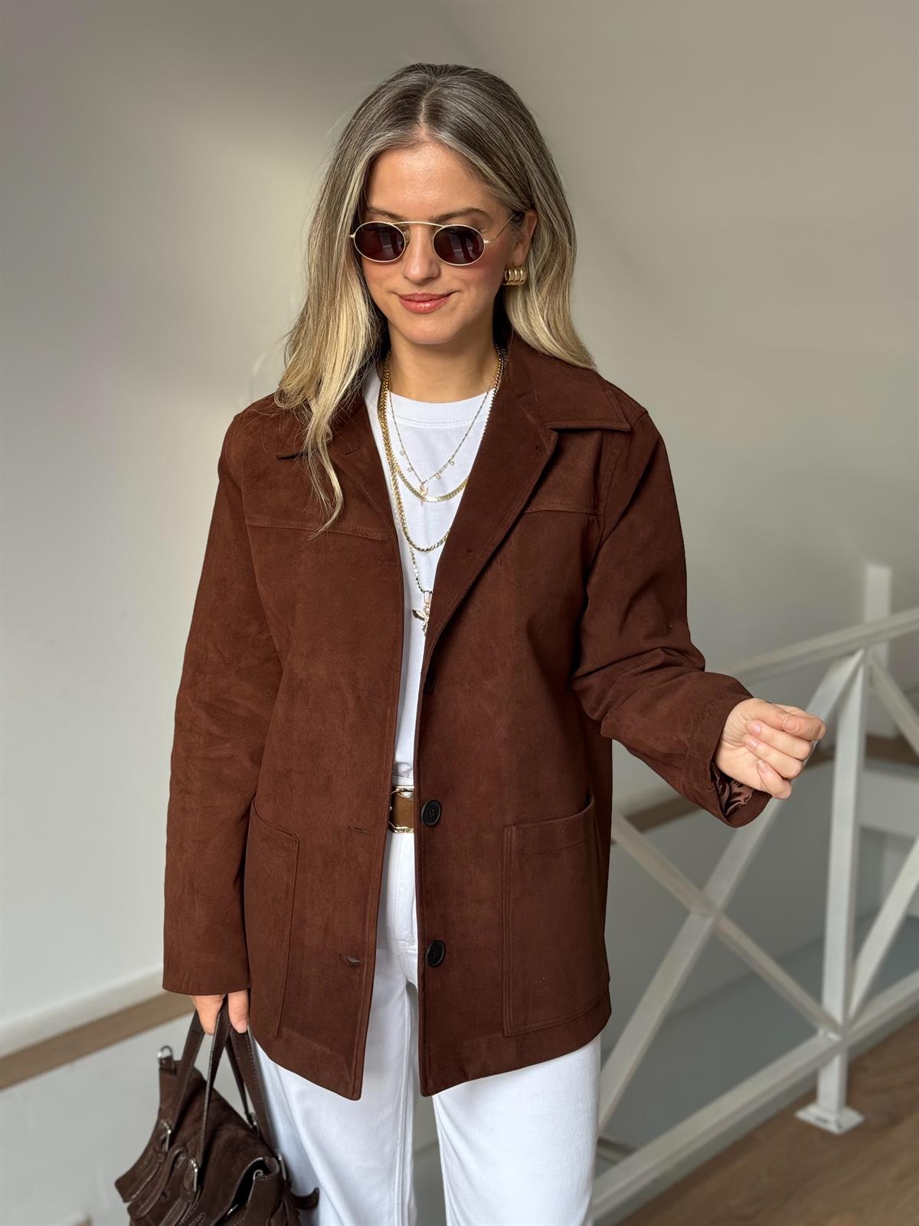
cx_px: 460
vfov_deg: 39.7
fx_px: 1699
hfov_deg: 30.3
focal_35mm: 48
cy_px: 613
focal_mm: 6.76
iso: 64
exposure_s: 1/171
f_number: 1.78
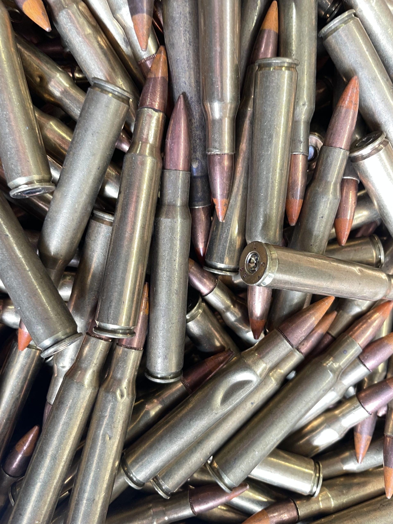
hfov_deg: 53.1
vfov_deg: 67.3
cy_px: 262
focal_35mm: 26
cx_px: 196
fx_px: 394
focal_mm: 4.2
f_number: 1.6
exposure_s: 1/60
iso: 100
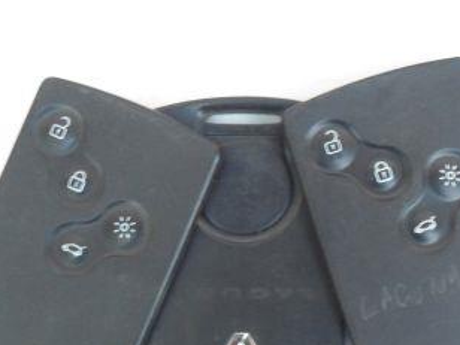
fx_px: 1143
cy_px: 261
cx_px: 251
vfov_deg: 17.1
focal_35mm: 86
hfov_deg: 22.8
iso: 400
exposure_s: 1/10
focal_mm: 9.5
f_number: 3.9
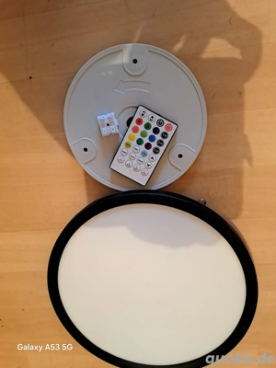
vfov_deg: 71.6
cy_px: 184
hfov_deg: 56.8
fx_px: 255
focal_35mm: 24
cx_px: 138
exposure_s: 1/25
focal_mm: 5.23
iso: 400
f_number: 1.8
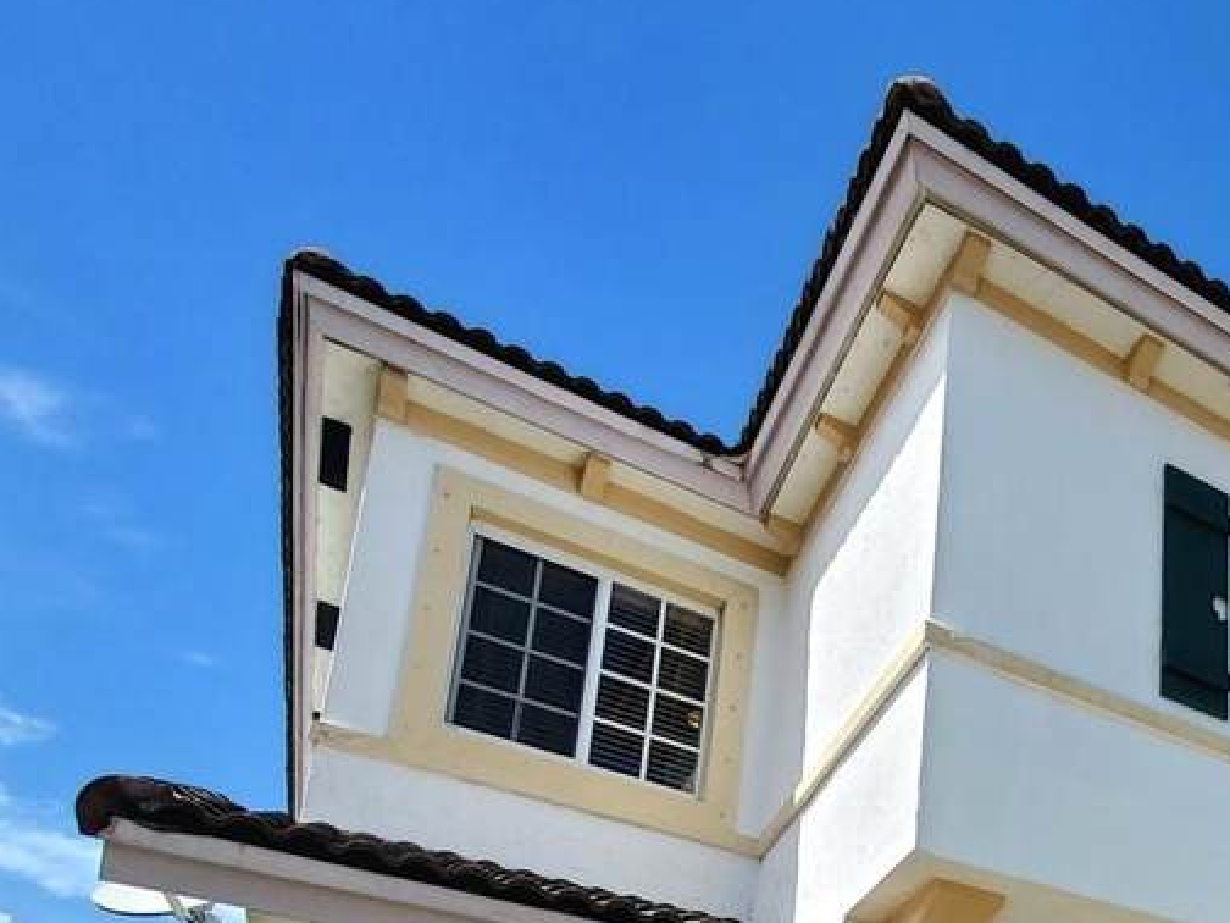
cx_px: 1247
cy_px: 1118
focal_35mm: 33
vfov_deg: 34.2
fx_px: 1173
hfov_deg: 45.9
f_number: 2.2
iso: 50
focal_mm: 1.8
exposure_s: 1/909
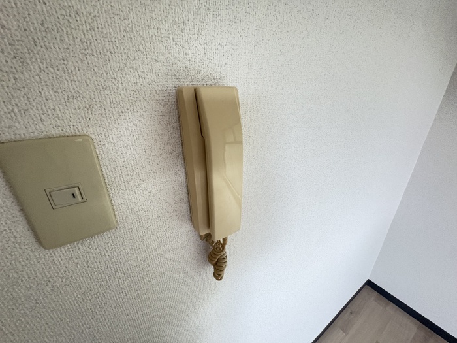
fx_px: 185
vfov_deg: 85.7
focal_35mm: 14
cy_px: 172
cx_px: 228
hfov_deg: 102.1
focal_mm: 2.22
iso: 800
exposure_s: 1/60
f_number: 2.2
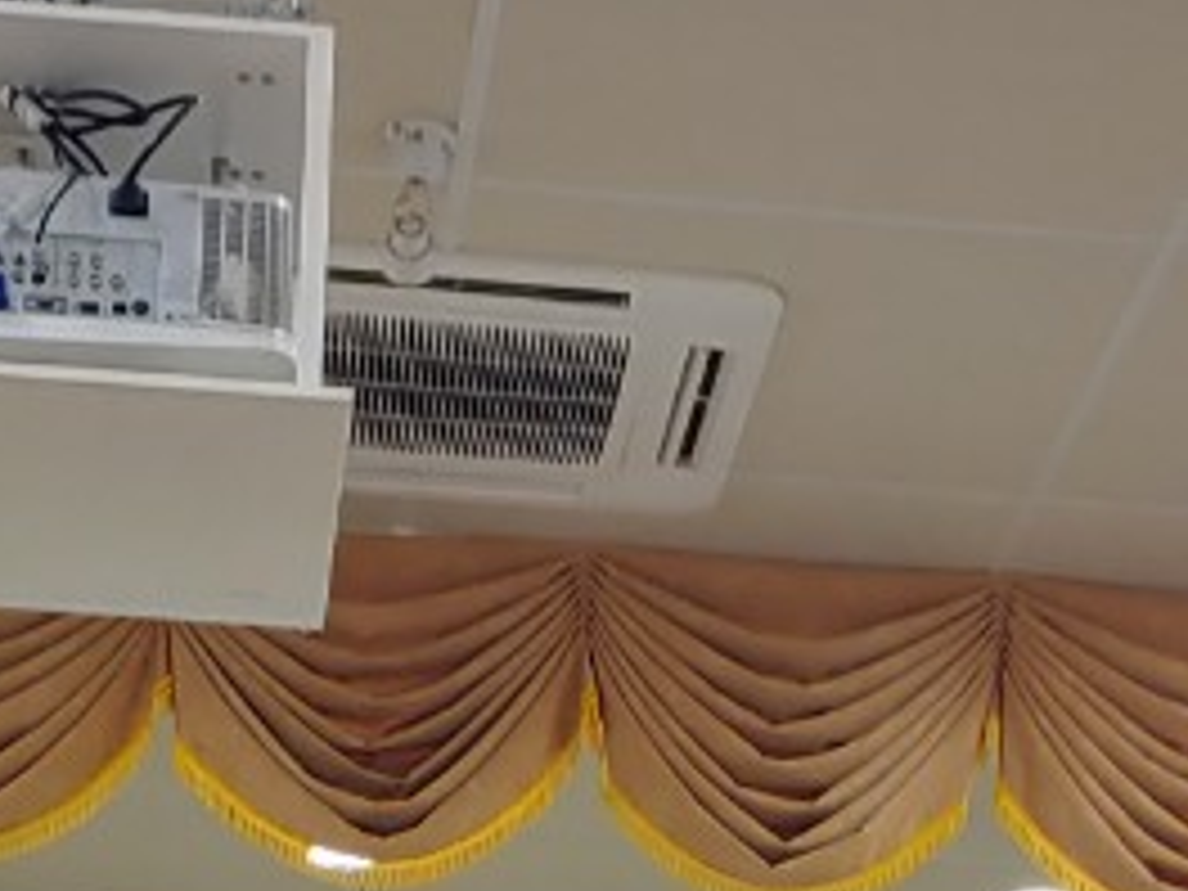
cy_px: 1958
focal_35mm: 121
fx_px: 4153
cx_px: 544
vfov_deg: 10.8
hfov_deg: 16.3
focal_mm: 4.23
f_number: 1.5
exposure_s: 1/60.2
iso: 50
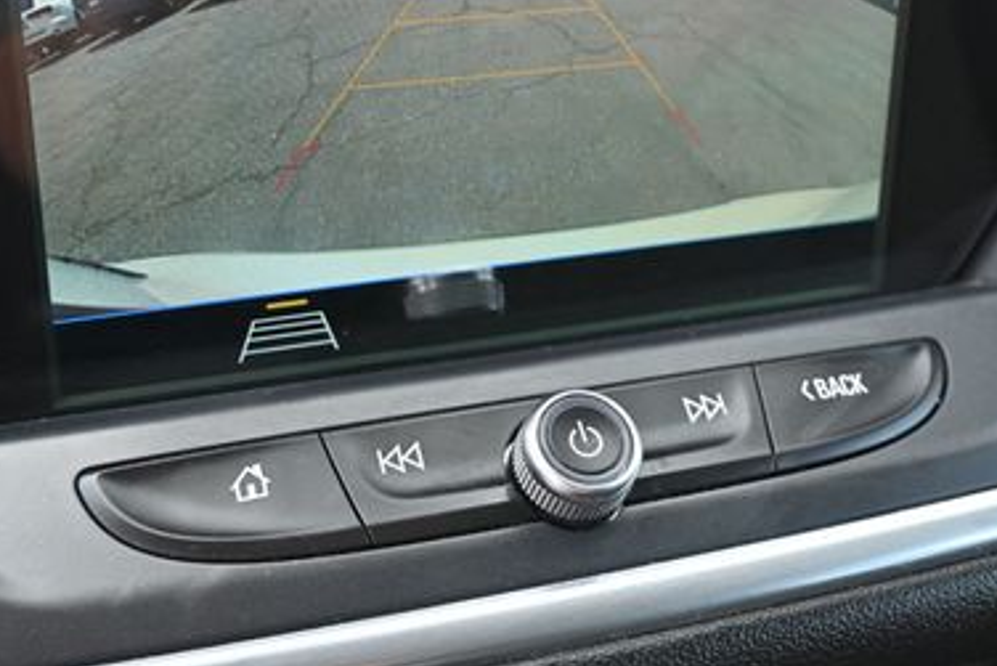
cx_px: 445
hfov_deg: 37.9
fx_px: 1448
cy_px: 175
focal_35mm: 52
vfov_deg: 25.6
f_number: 3.8
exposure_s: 1/125
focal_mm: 20.5
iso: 500
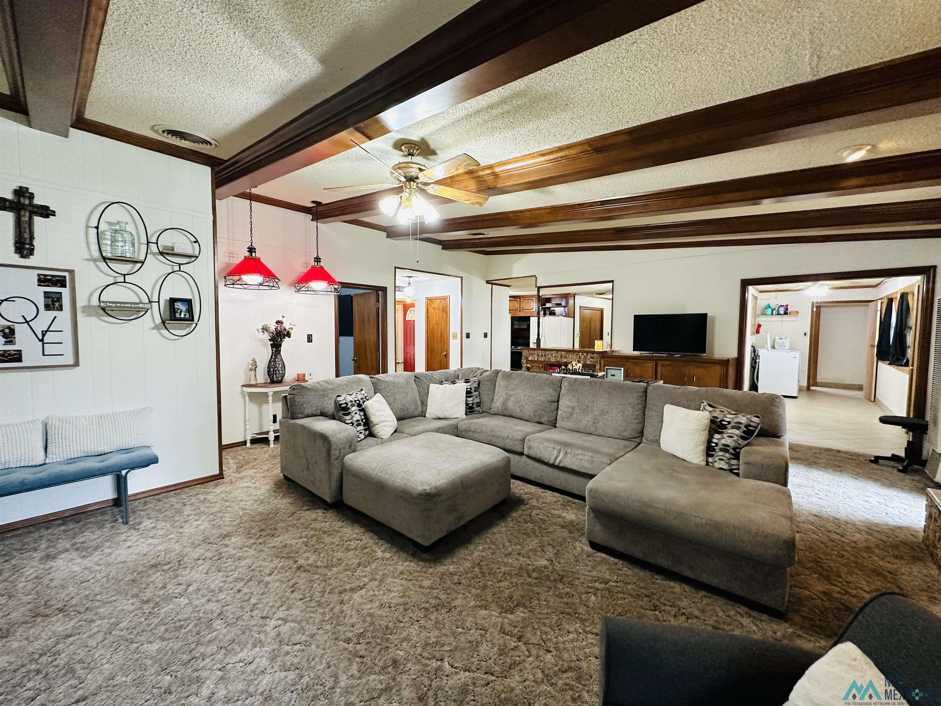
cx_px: 470
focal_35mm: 14
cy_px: 353
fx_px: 381
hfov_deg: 102.1
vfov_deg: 85.7
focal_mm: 2.22
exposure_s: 1/60
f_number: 2.2
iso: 320
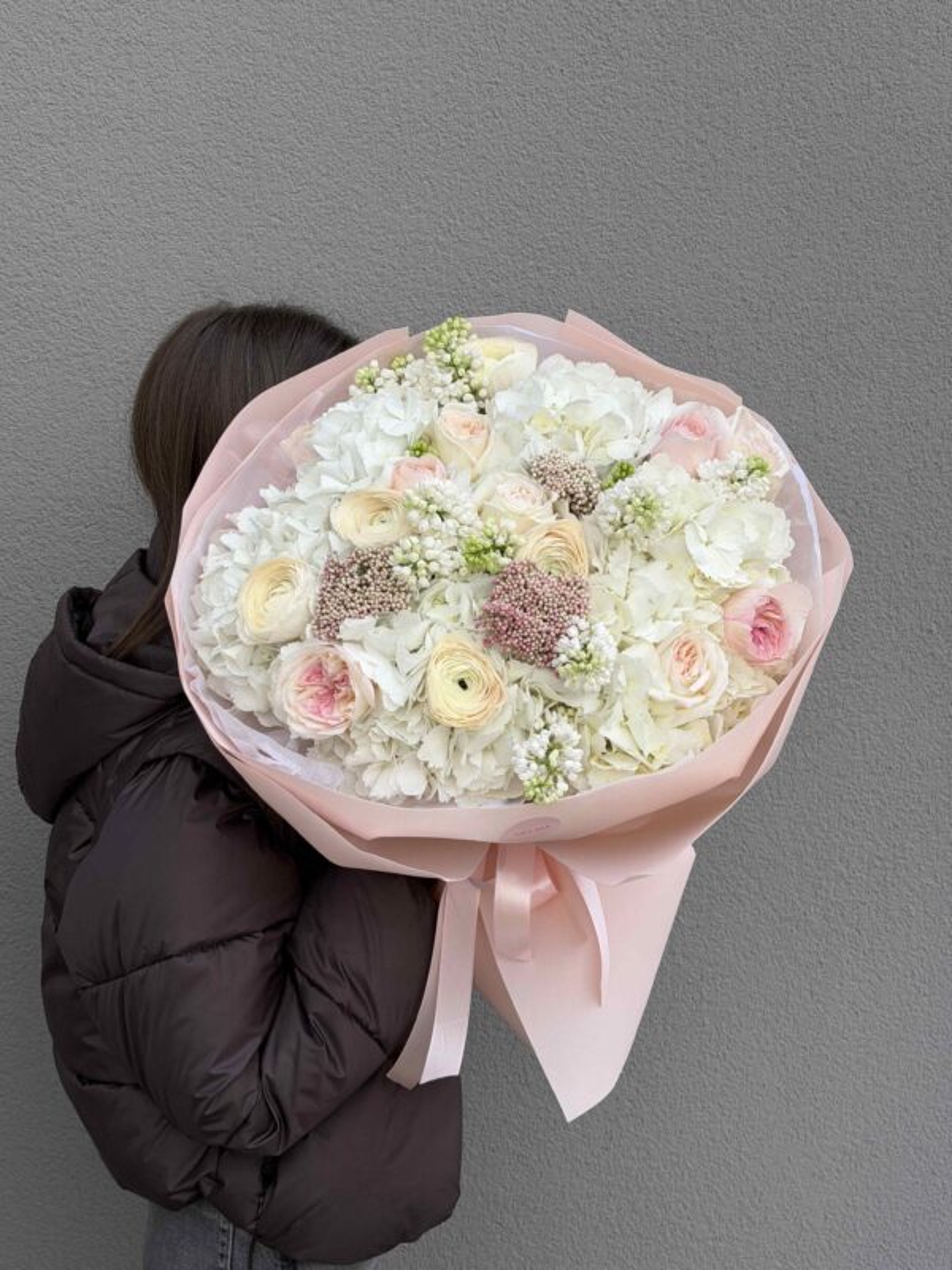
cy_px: 635
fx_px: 1760
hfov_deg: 30.3
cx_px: 476
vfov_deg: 39.7
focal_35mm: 48
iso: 64
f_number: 1.78
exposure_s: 1/1715
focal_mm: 6.76
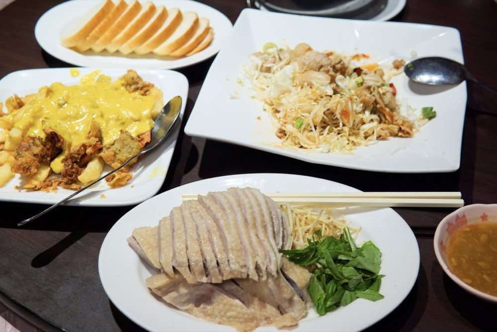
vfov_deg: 29.9
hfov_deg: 43.6
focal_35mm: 45
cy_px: 166
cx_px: 248
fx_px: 622
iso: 100
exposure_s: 1/60
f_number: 4.5
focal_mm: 30
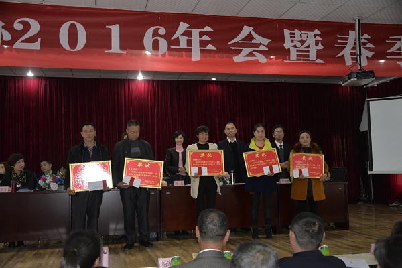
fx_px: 424
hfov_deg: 50.7
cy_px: 134
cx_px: 201
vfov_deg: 35.1
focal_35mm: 38
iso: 800
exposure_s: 1/60
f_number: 4
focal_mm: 38
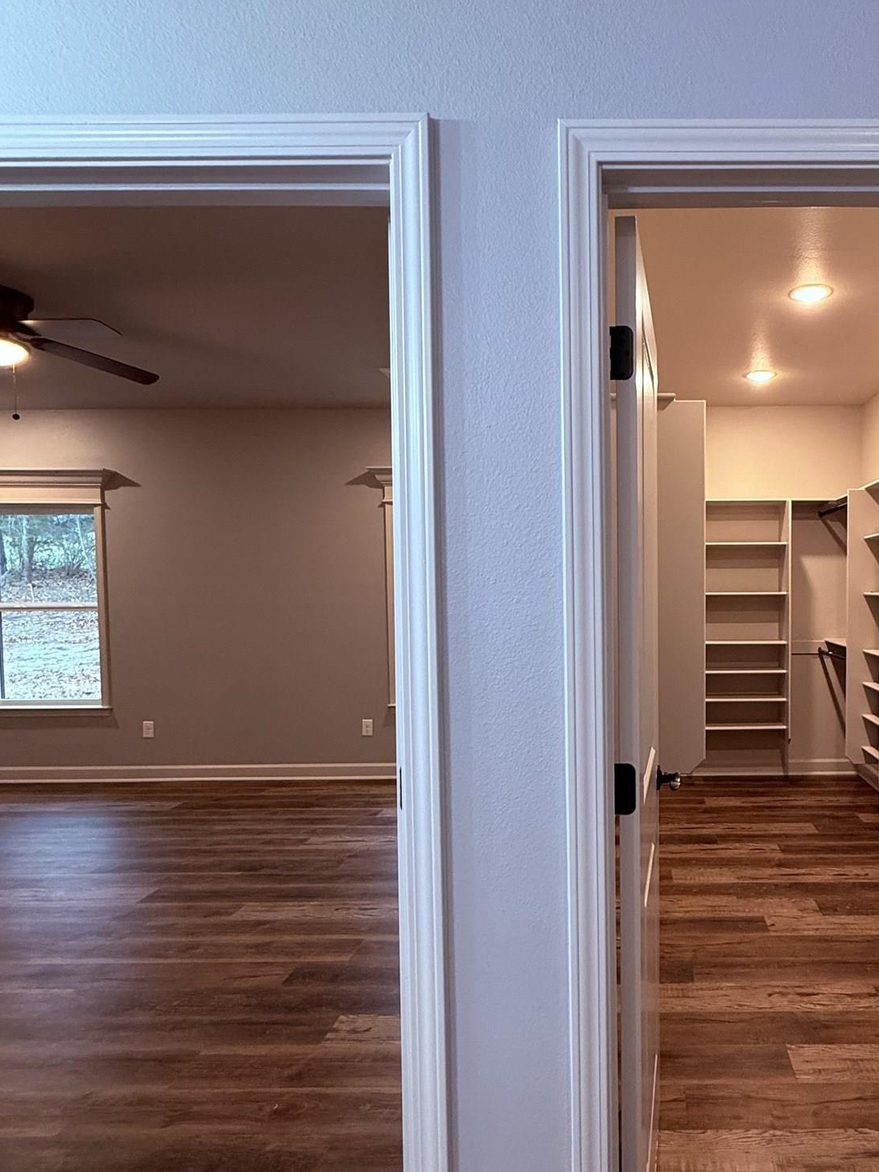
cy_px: 622
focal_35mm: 22
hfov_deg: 58.4
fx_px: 745
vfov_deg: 76.3
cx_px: 642
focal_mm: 2.22
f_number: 2.2
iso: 250
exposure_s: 1/60
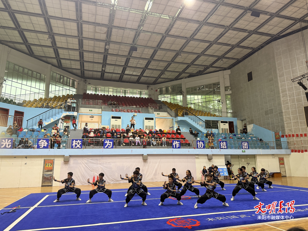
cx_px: 154
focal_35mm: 24
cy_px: 116
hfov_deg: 71.6
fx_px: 214
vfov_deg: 56.8
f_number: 1.78
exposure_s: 1/100
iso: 200
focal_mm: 6.76
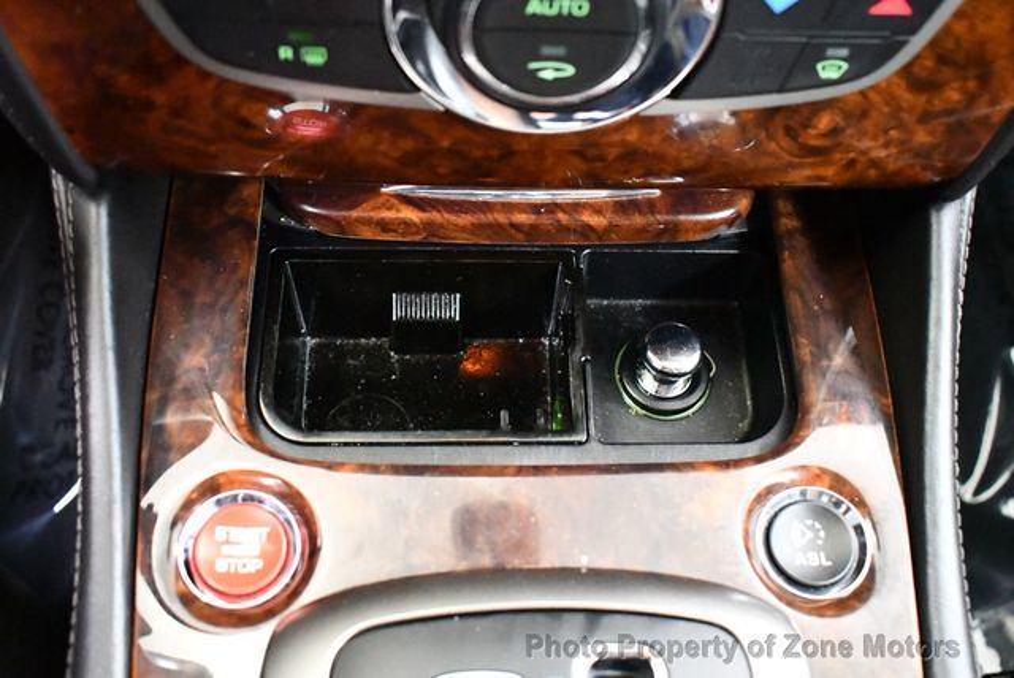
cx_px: 507
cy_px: 339
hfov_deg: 53.1
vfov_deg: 36.9
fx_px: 1015
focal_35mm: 36
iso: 12800
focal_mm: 18
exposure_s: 1/60
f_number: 3.5
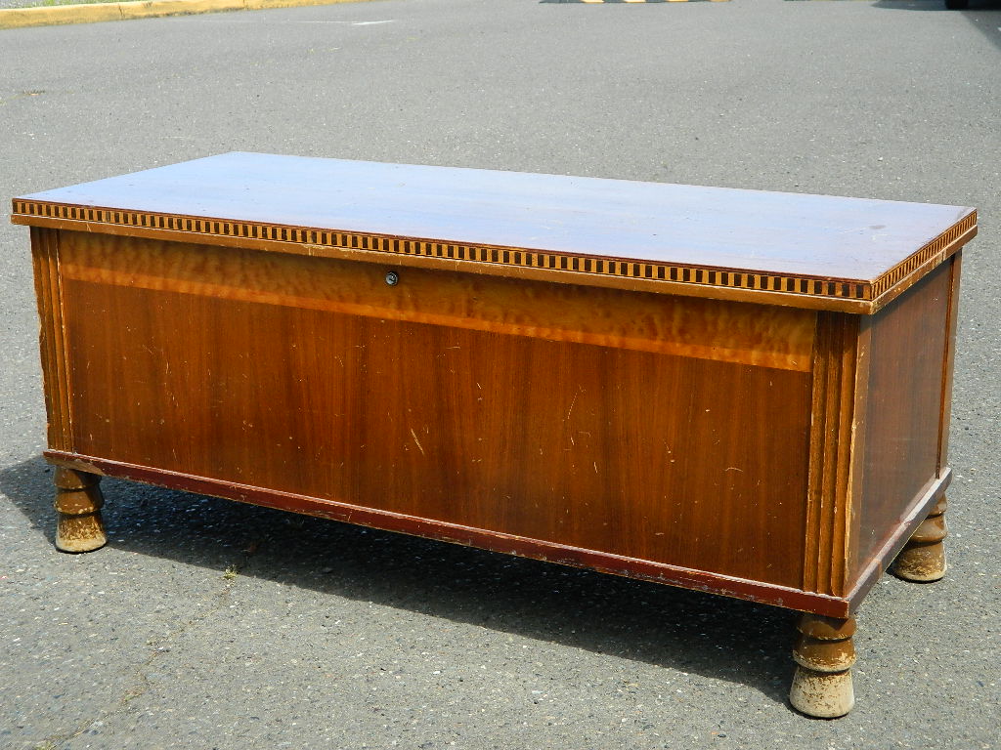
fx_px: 1648
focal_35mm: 57
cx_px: 500
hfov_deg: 33.8
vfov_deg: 25.7
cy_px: 375
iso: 125
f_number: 3.8
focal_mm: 10.2
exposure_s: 1/500
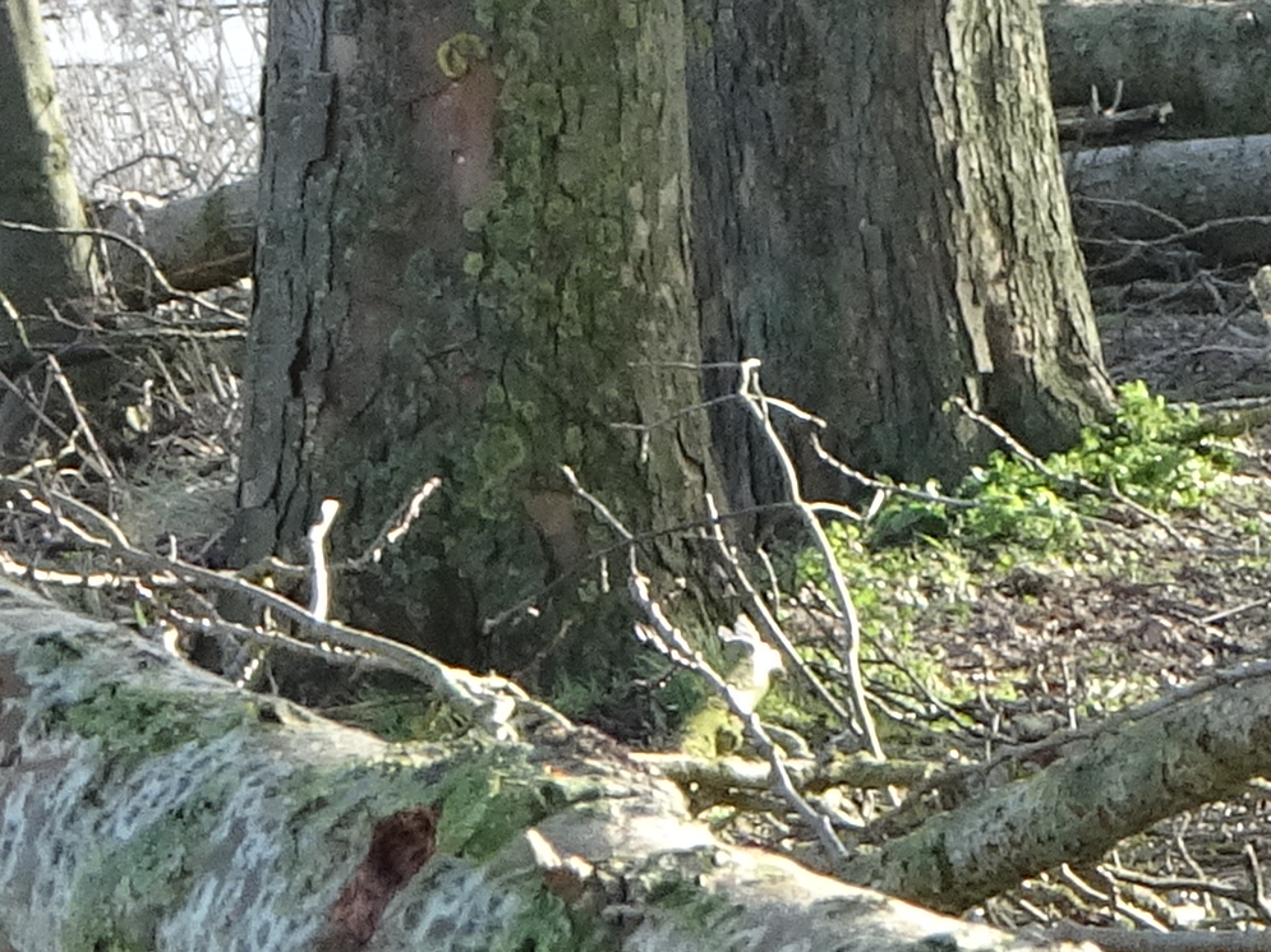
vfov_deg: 3.4
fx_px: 15897
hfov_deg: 4.5
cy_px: 86
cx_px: 1915
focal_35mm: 433
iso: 125
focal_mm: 14.99
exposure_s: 1/100
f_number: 5
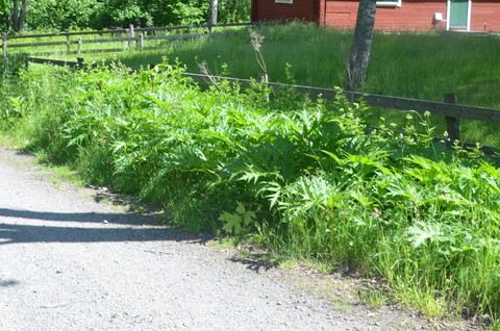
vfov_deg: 24.5
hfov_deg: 35.9
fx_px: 749
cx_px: 109
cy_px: 58
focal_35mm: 54
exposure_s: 1/200
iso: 200
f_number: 7.1
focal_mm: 18
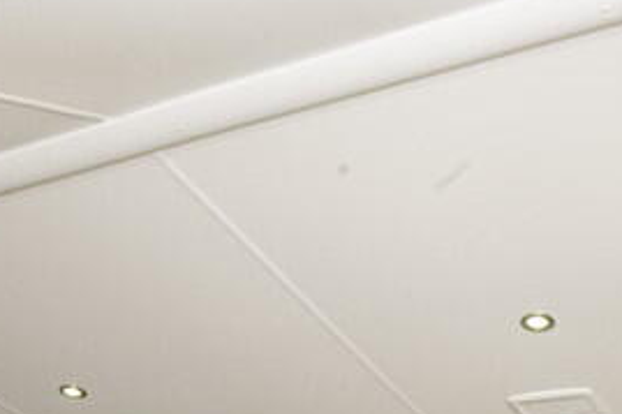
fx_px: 1053
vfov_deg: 18.2
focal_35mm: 61
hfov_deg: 32.9
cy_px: 718
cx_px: 338
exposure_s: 1/60
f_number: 18
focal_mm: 16
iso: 2500
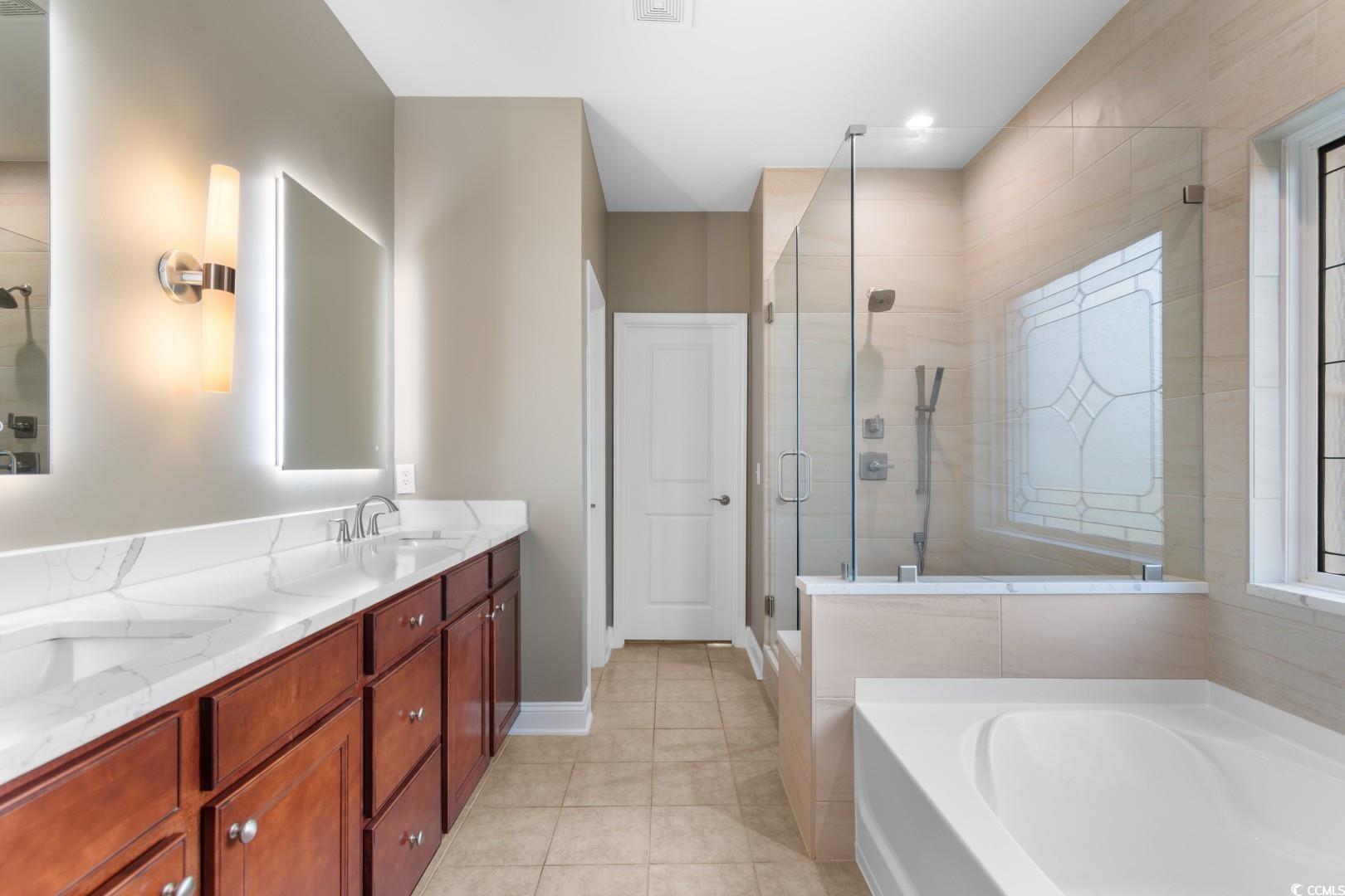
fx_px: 560
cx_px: 672
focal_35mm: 15
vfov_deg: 77.3
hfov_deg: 100.4
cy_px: 448
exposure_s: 1/5
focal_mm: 10
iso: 100
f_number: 4.5
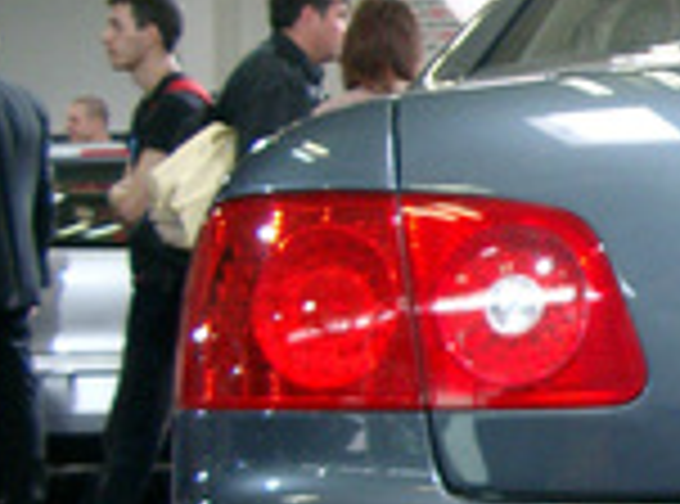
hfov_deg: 13.7
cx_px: 1063
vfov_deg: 10.9
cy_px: 430
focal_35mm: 135
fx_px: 2641
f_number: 2.6
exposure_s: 1/100
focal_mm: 7.6
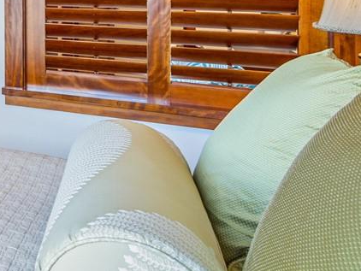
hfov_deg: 21.9
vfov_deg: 25.4
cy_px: -32
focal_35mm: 53
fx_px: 553
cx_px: -293
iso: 400
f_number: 4
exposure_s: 1/125
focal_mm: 7
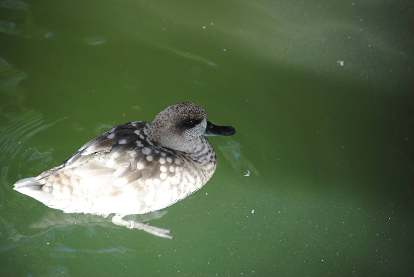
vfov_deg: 5.6
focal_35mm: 248
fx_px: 2850
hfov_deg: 8.3
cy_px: 138
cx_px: 207
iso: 180
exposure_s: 1/125
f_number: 5
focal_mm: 165
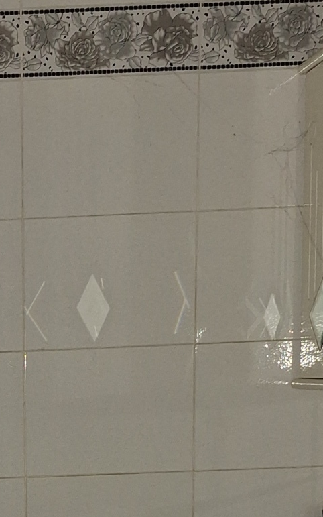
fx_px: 1141
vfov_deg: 23.9
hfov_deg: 15.4
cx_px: -96
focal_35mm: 81
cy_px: 569
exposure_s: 1/33
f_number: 1.8
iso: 250
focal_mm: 5.54
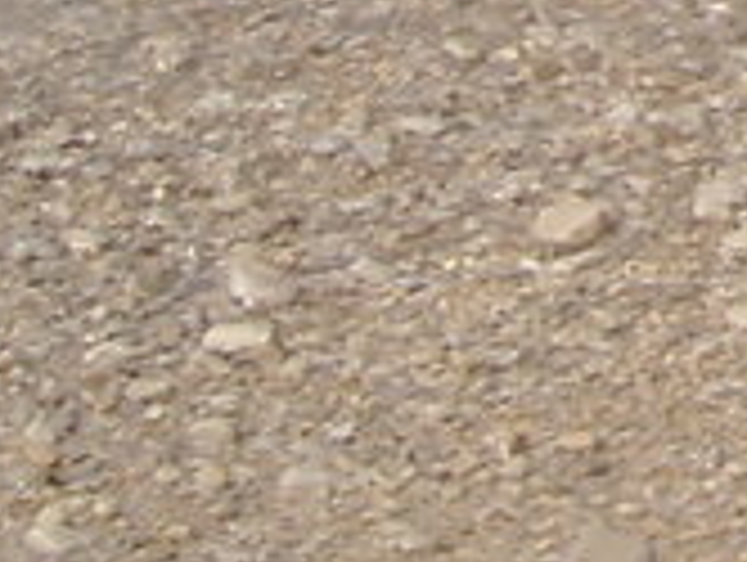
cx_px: 2066
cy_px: -998
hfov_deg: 7.1
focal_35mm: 253
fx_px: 5468
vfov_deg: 5.6
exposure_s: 1/569
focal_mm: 5.7
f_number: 5.6
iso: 64
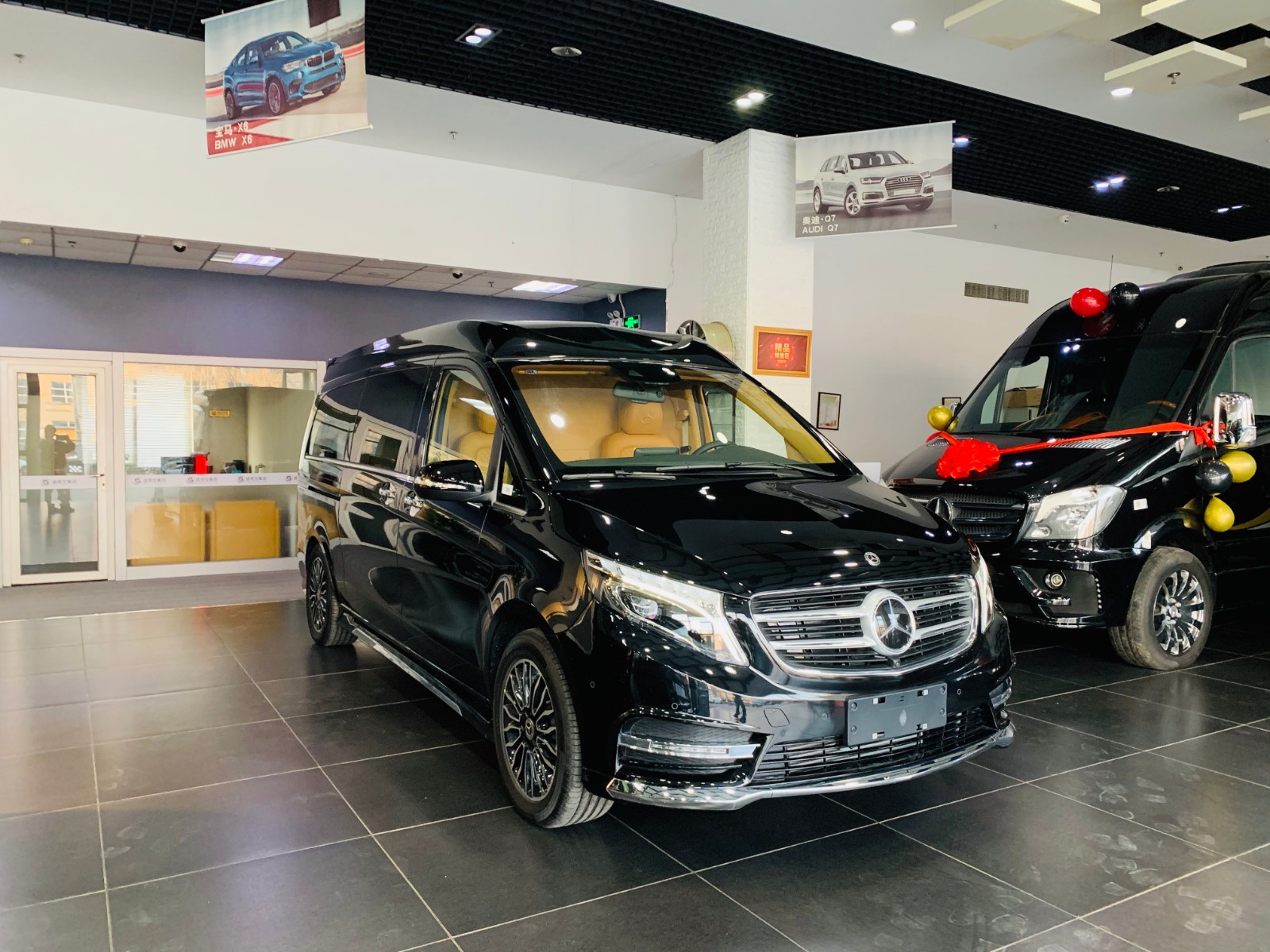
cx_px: 635
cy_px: 476
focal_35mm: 26
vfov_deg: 53.1
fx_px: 954
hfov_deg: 67.3
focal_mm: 4.25
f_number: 1.8
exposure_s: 1/57
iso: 250
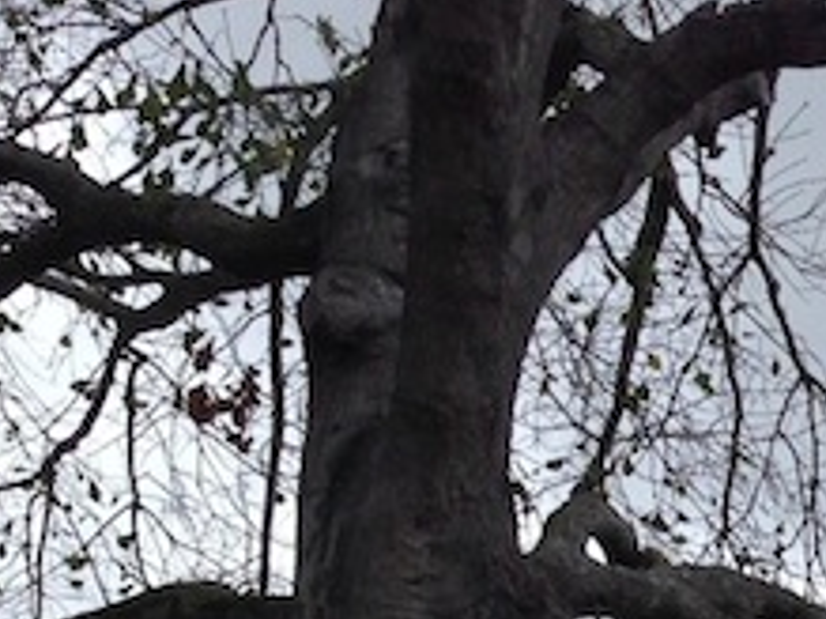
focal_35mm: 151
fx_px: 3601
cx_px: 1531
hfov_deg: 12.0
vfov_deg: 9.0
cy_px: 1389
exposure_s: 1/1323
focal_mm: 4.12
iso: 50
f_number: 2.4
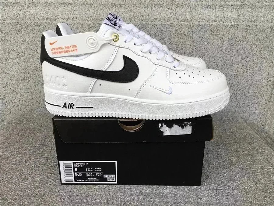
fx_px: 245
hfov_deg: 58.4
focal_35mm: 31
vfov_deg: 45.4
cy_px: 103
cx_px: 137
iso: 25
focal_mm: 3.3
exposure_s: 1/153
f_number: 2.4
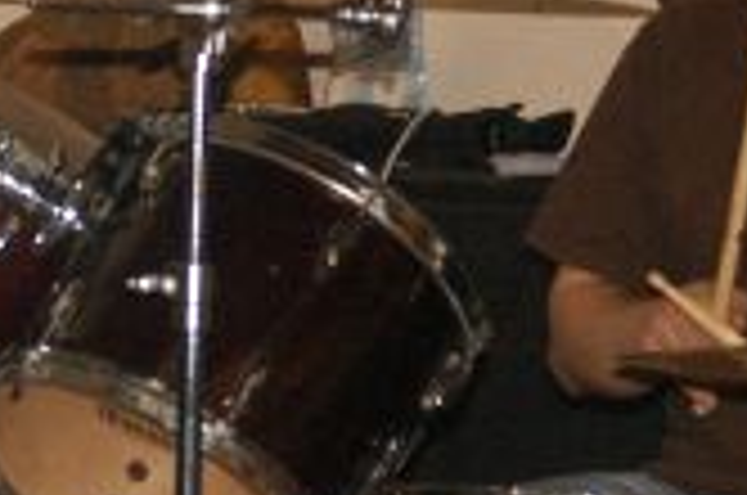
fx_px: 5248
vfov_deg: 5.4
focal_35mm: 253
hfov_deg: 8.1
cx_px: 158
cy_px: -50
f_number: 5
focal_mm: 35
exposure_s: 1/60
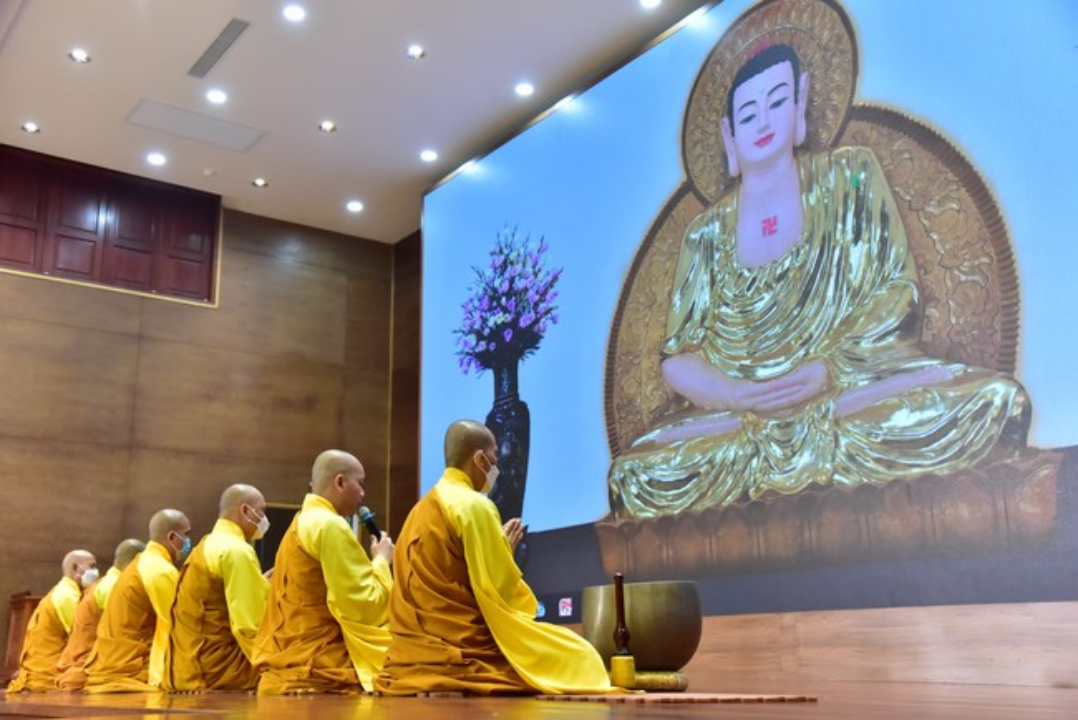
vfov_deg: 35.1
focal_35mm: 38
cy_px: 360
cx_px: 539
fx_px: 1138
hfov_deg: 50.7
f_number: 5.6
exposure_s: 1/125
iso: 3200
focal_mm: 38
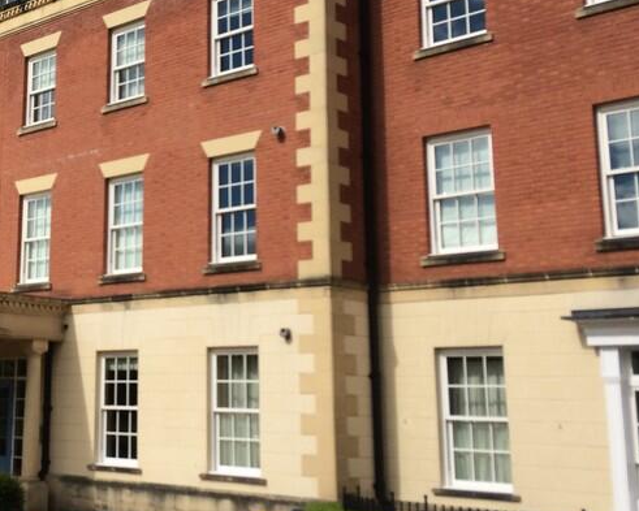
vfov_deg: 25.6
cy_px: 148
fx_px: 1116
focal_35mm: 59
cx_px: 61
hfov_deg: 30.5
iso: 40
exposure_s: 1/4566
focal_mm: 4.15
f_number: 2.2
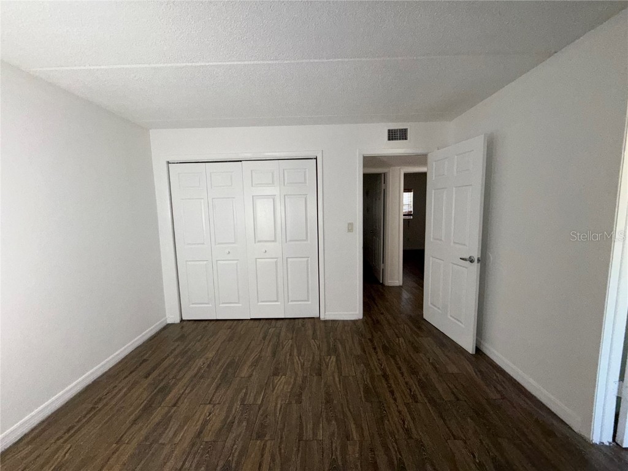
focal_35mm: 14
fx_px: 254
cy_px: 236
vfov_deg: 85.7
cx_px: 314
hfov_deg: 102.1
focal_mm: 2.22
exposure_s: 1/120
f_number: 2.2
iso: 200
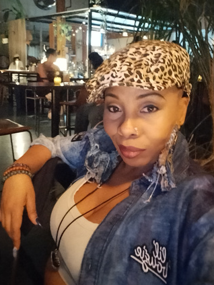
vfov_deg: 61.1
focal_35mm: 29
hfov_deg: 48.0
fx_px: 239
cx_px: 87
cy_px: 114
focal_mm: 3.23
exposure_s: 1/10
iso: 2000
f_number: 2.4
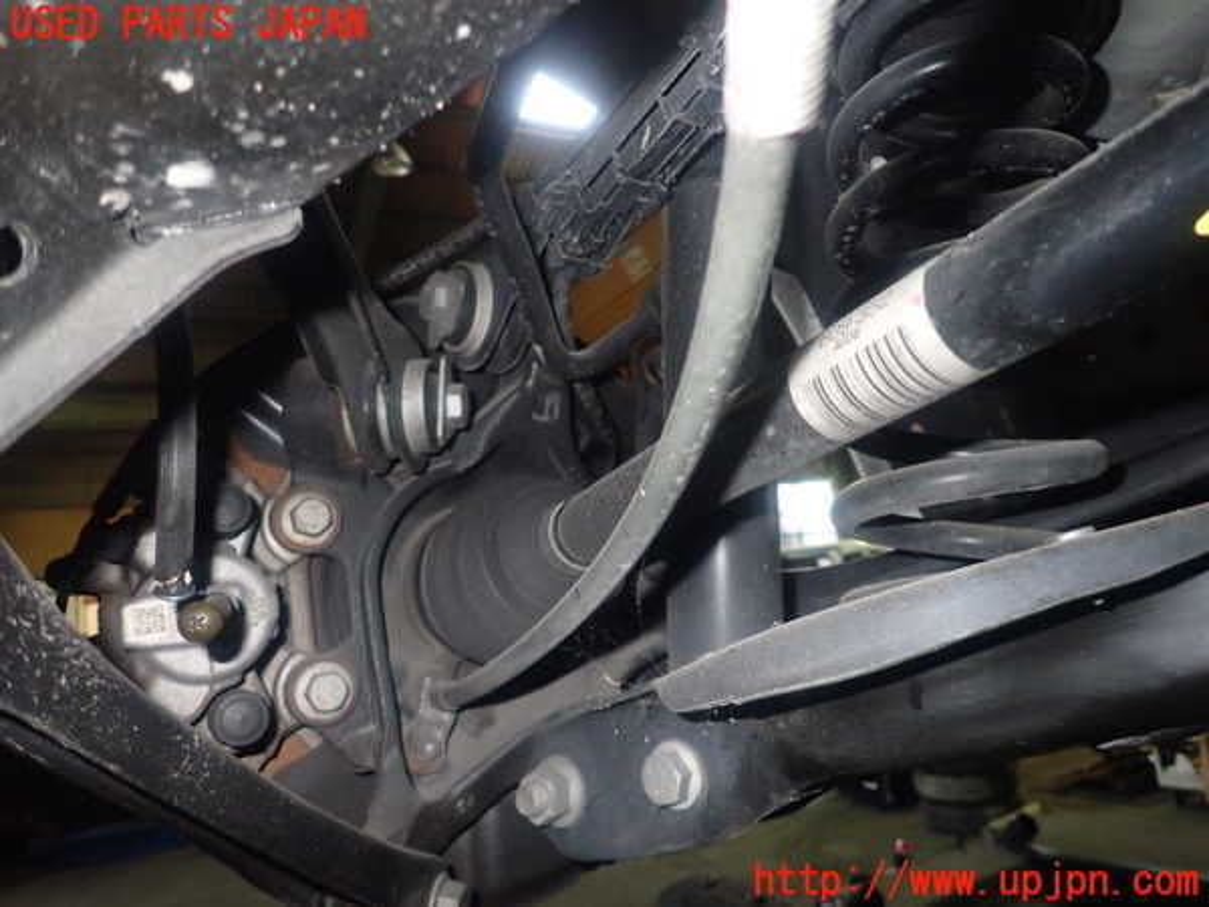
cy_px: 454
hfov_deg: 69.4
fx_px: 873
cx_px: 604
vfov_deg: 54.9
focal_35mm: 25
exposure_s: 1/30
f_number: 5.6
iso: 800
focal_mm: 4.5
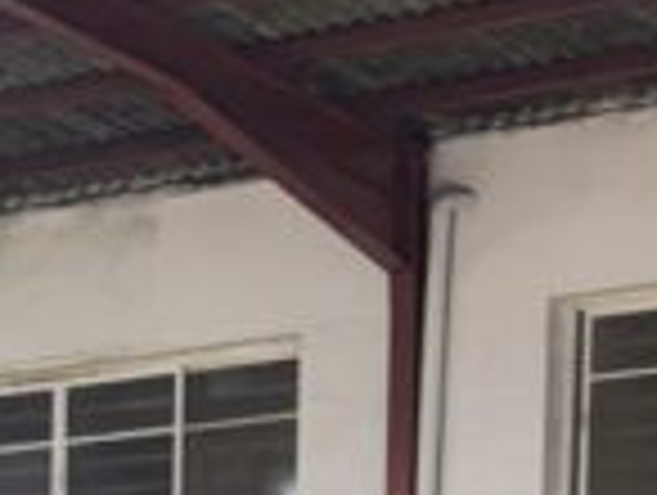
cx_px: -873
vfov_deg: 5.7
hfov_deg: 7.4
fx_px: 4791
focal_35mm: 252
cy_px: 1282
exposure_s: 1/50
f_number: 1.78
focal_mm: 6.76
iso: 64
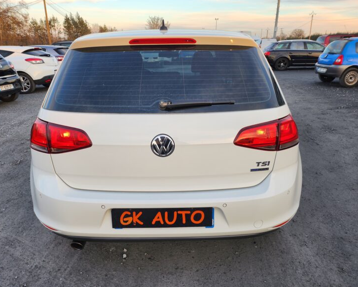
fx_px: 276
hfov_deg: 66.0
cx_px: 177
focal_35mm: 26
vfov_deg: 54.9
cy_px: 146
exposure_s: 1/180
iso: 50
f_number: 1.8
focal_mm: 5
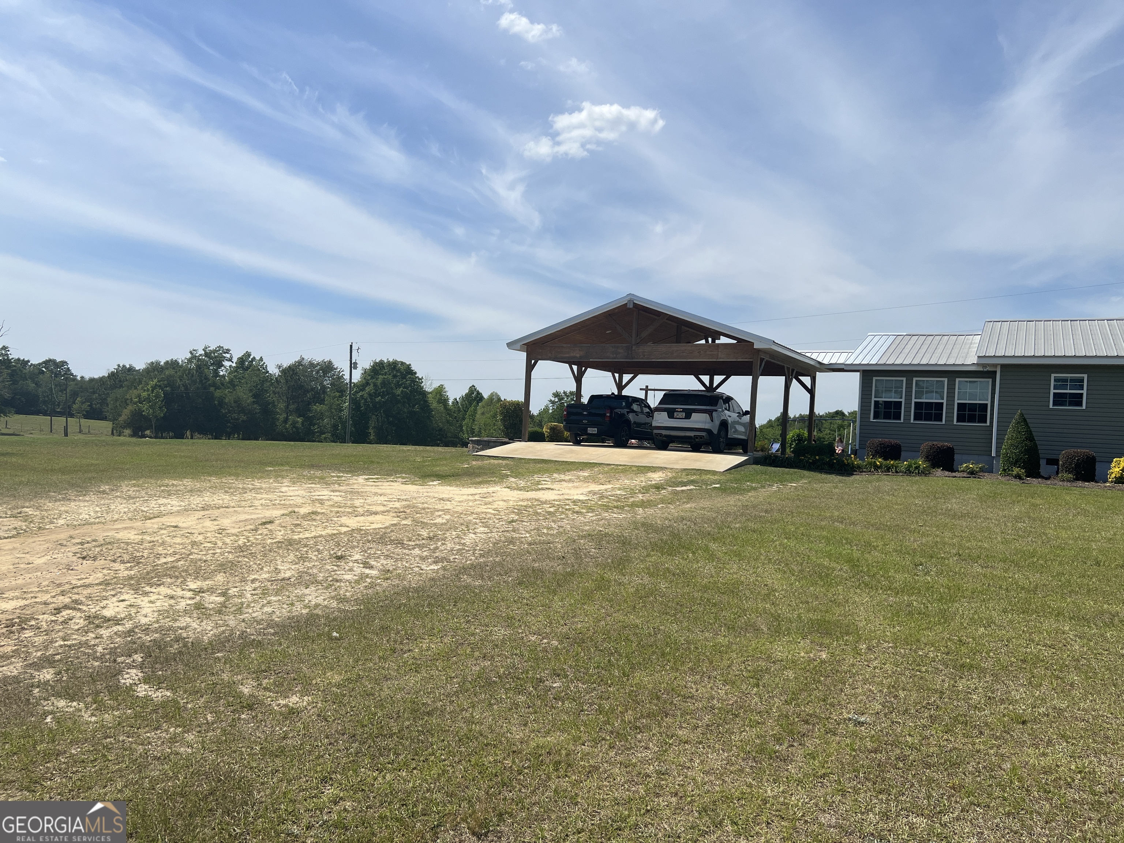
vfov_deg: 53.1
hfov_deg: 67.3
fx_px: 844
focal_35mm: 26
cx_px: 562
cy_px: 422
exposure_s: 1/8000
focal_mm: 5.7
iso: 50
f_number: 1.5
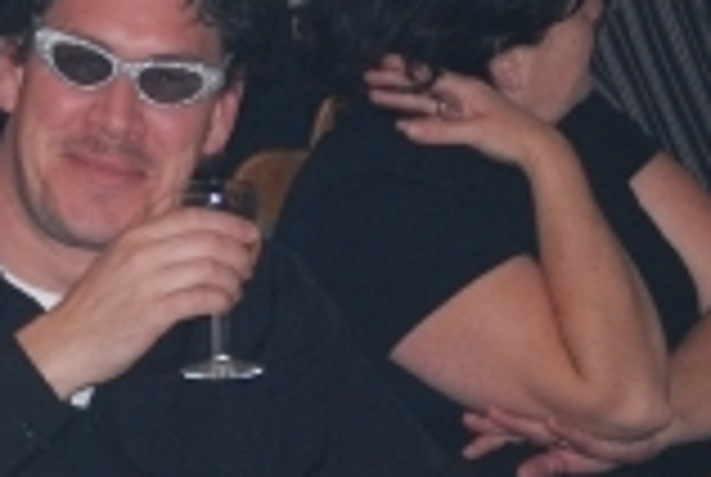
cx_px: -477
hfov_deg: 4.0
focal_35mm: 512
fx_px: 10131
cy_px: 475
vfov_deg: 2.7
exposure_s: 1/60
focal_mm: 90
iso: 800
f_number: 4.8
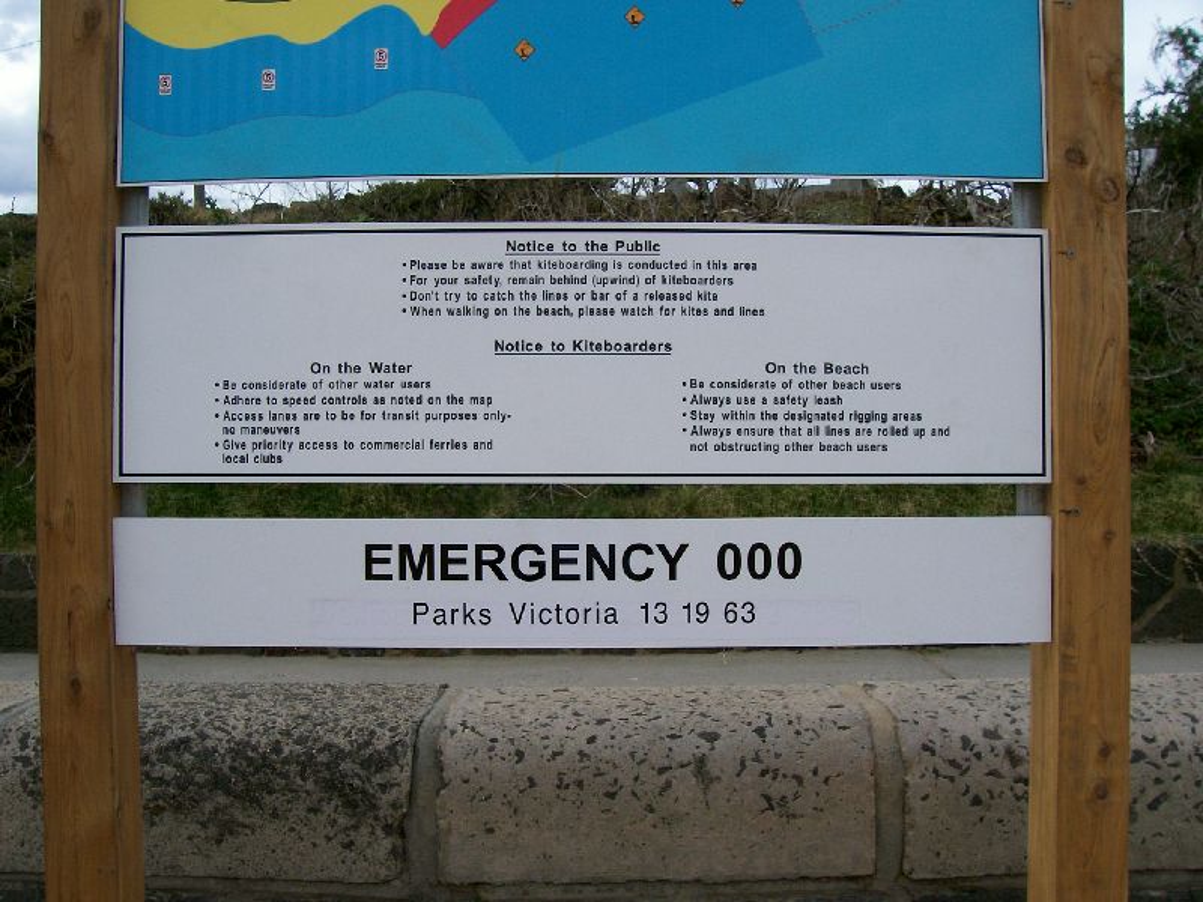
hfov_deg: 54.0
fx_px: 1182
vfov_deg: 41.8
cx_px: 602
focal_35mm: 34
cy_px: 451
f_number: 5.1
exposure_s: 1/301
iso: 80
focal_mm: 5.6
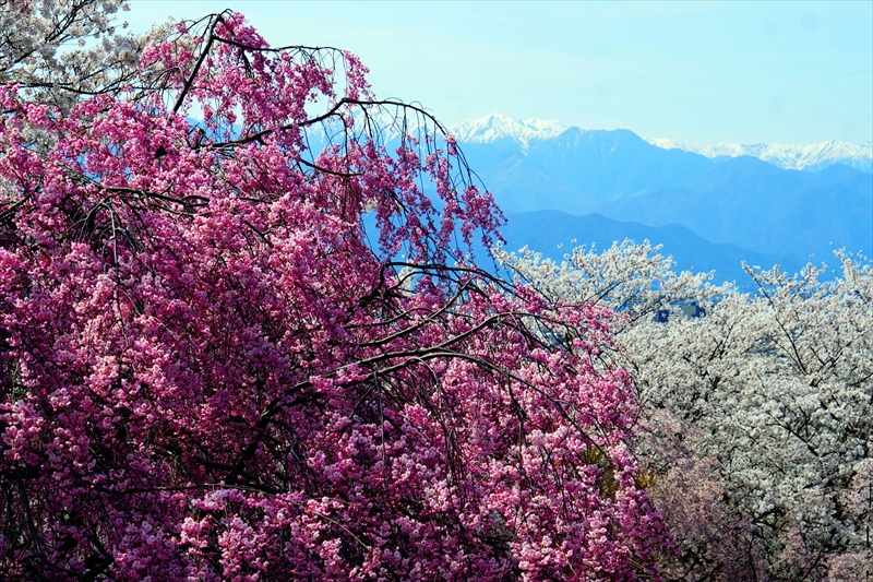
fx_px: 2073
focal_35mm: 86
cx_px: 436
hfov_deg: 23.8
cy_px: 291
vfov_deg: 16.0
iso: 100
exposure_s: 1/250
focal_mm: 57
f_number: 8
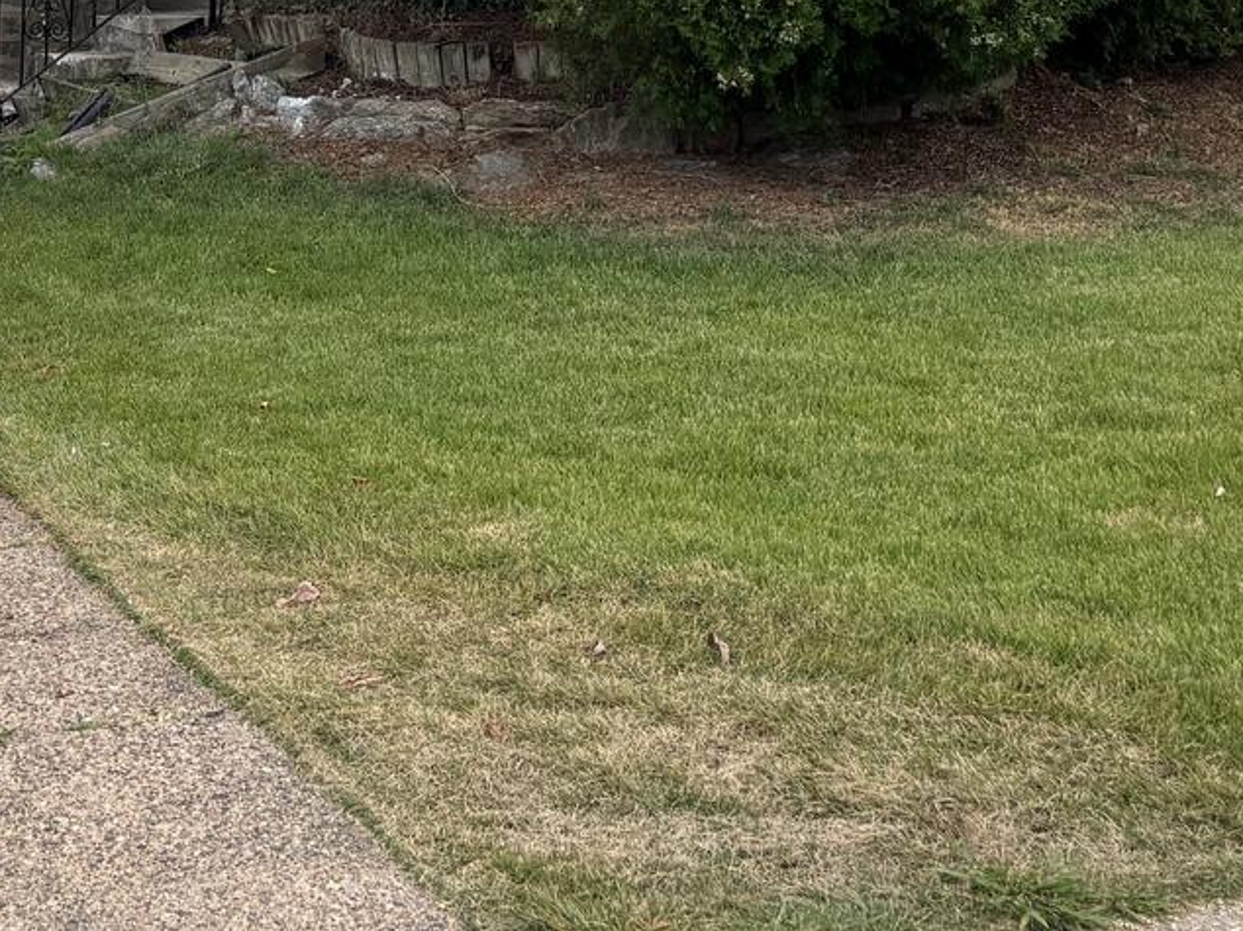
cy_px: -478
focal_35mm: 84
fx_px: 3015
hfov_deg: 22.3
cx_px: -22
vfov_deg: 16.0
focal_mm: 5.96
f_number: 1.6
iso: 50
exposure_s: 1/1543
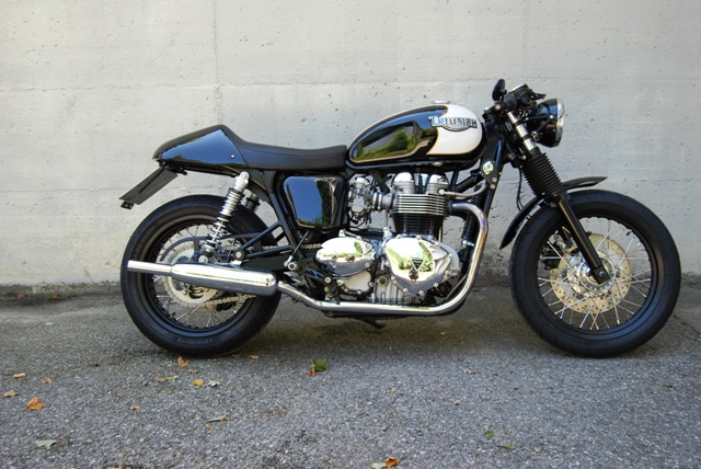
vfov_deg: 38.4
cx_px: 350
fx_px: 672
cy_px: 234
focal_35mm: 34
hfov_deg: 55.1
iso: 100
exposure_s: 1/50
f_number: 4.5
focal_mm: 23
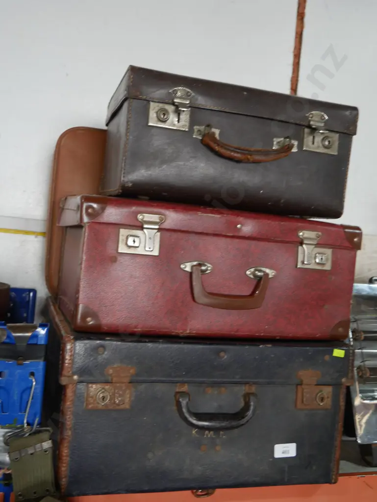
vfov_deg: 49.0
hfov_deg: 37.8
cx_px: 188
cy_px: 251
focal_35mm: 38
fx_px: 551
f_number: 4.1
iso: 400
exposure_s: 1/60
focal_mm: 19
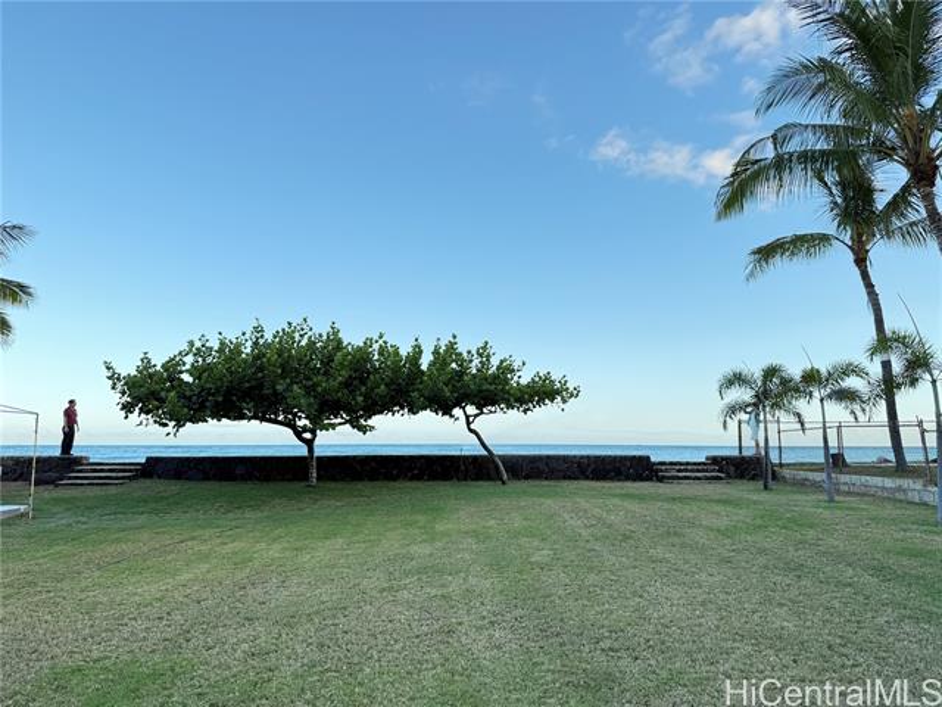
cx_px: 471
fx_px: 653
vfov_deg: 56.8
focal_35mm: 24
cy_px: 354
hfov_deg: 71.6
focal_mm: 6.76
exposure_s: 1/315
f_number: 1.78
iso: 80
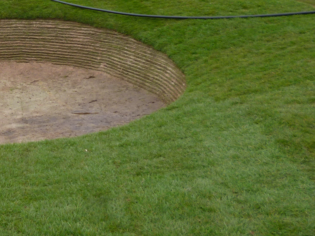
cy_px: 23
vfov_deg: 20.6
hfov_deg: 25.7
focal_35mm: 70
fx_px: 637
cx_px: -31
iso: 100
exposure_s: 1/320
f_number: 3.1
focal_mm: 5
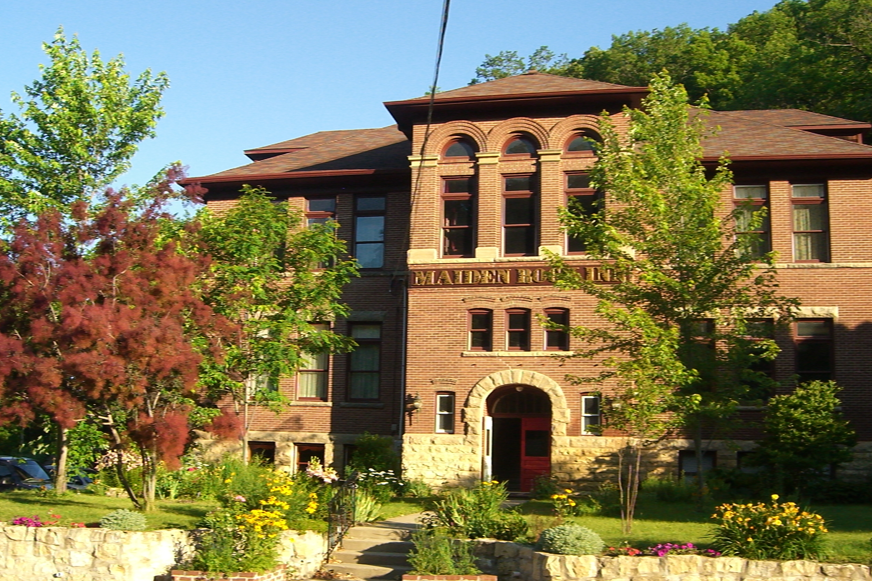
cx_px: 438
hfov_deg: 48.5
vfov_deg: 33.4
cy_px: 320
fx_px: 969
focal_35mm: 40
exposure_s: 1/1000
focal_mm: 7.9
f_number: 4
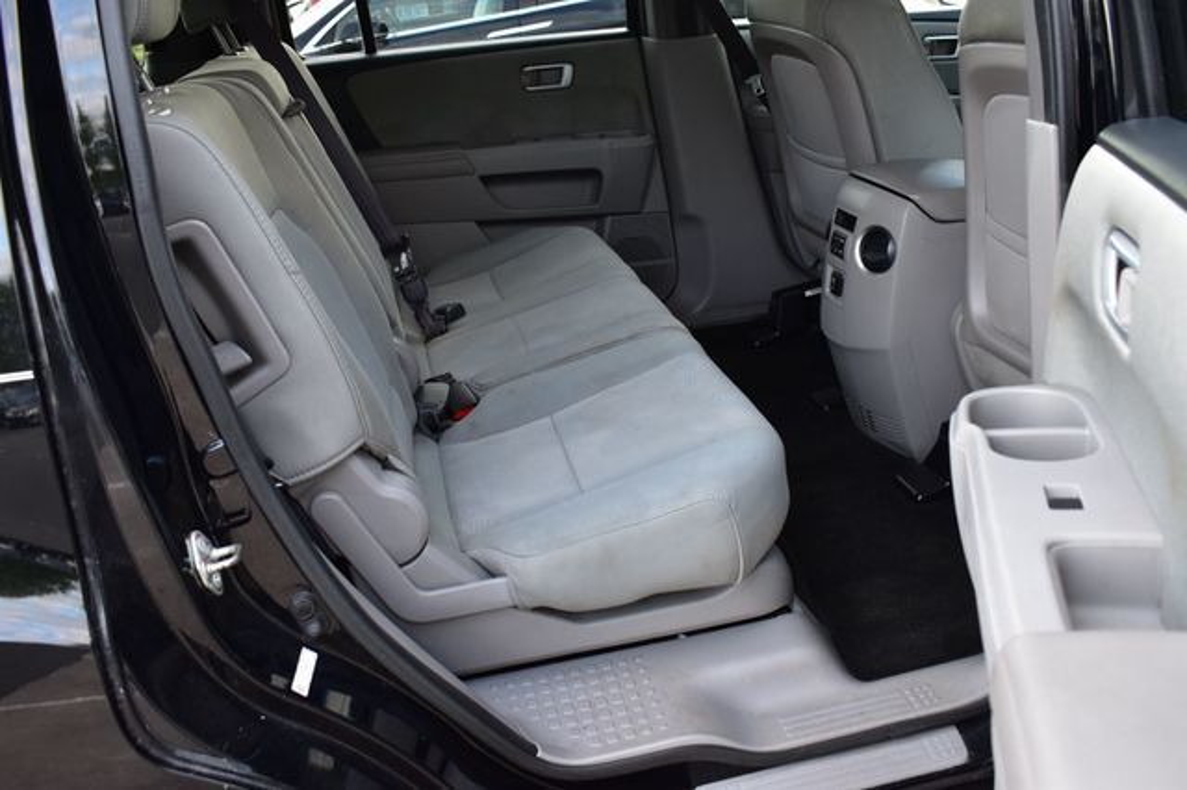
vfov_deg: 39.9
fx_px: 1087
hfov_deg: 57.2
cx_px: 594
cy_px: 395
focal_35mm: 33
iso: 400
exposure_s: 1/25
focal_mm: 22
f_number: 7.1
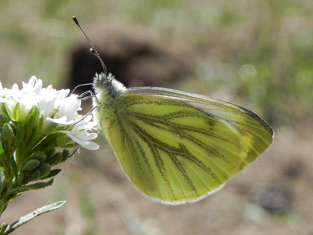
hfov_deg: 18.7
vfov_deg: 14.1
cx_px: 156
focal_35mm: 105
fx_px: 949
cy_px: 118
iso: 160
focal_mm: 18.8
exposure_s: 1/523
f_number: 5.6
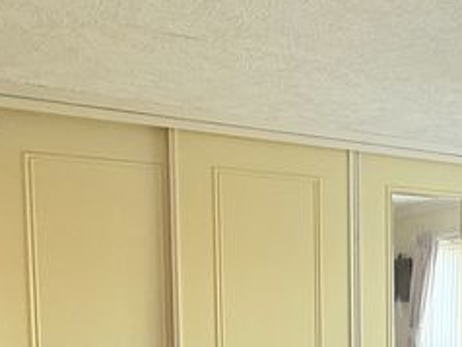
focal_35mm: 47
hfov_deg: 35.6
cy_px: 326
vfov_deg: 29.4
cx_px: 485
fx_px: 628
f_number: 2.2
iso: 250
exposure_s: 1/99
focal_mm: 2.22
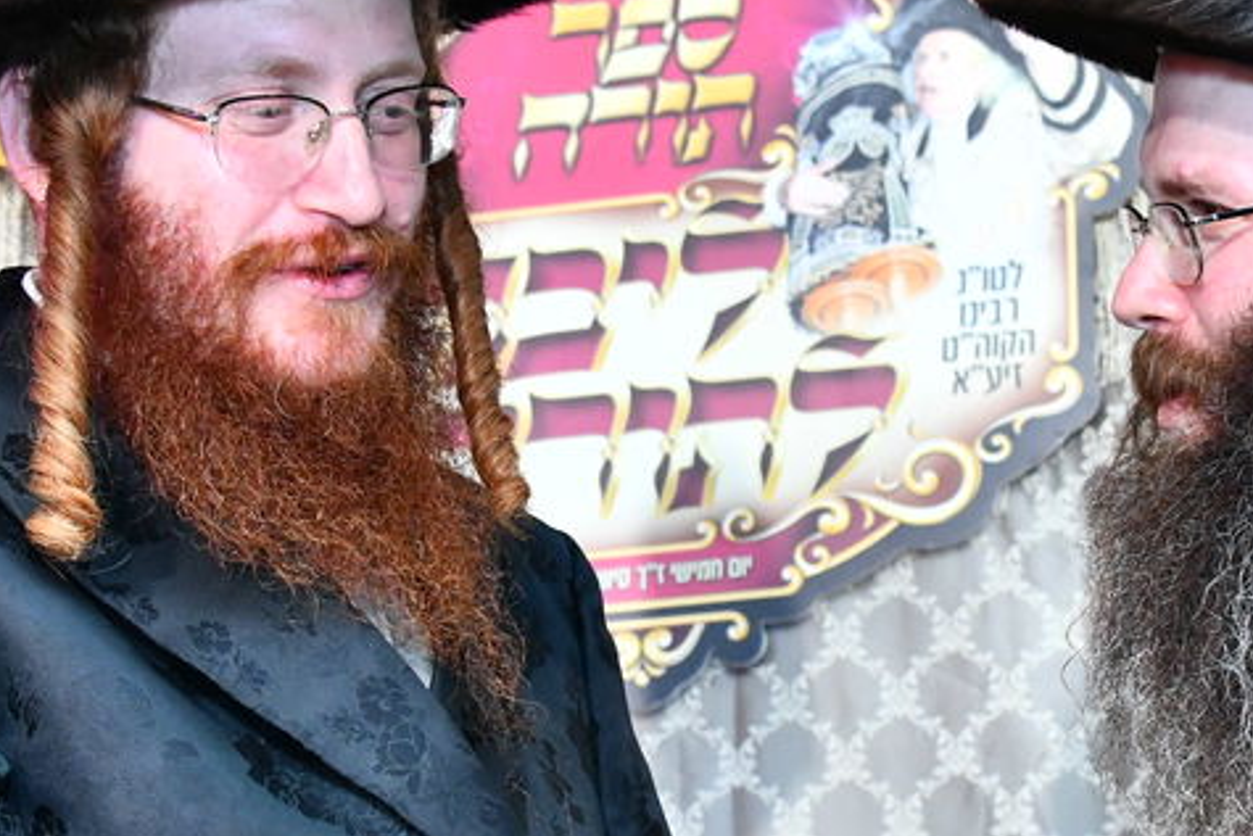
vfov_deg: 12.9
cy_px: 505
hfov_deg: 19.2
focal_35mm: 106
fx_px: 3690
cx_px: 905
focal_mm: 36
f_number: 5
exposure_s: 1/125
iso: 2000
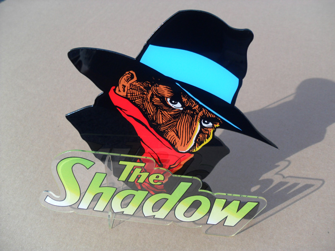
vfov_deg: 40.7
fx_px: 339
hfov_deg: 52.6
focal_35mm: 35
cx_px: 168
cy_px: 126
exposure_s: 1/125
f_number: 7.6
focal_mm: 6.3
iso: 80
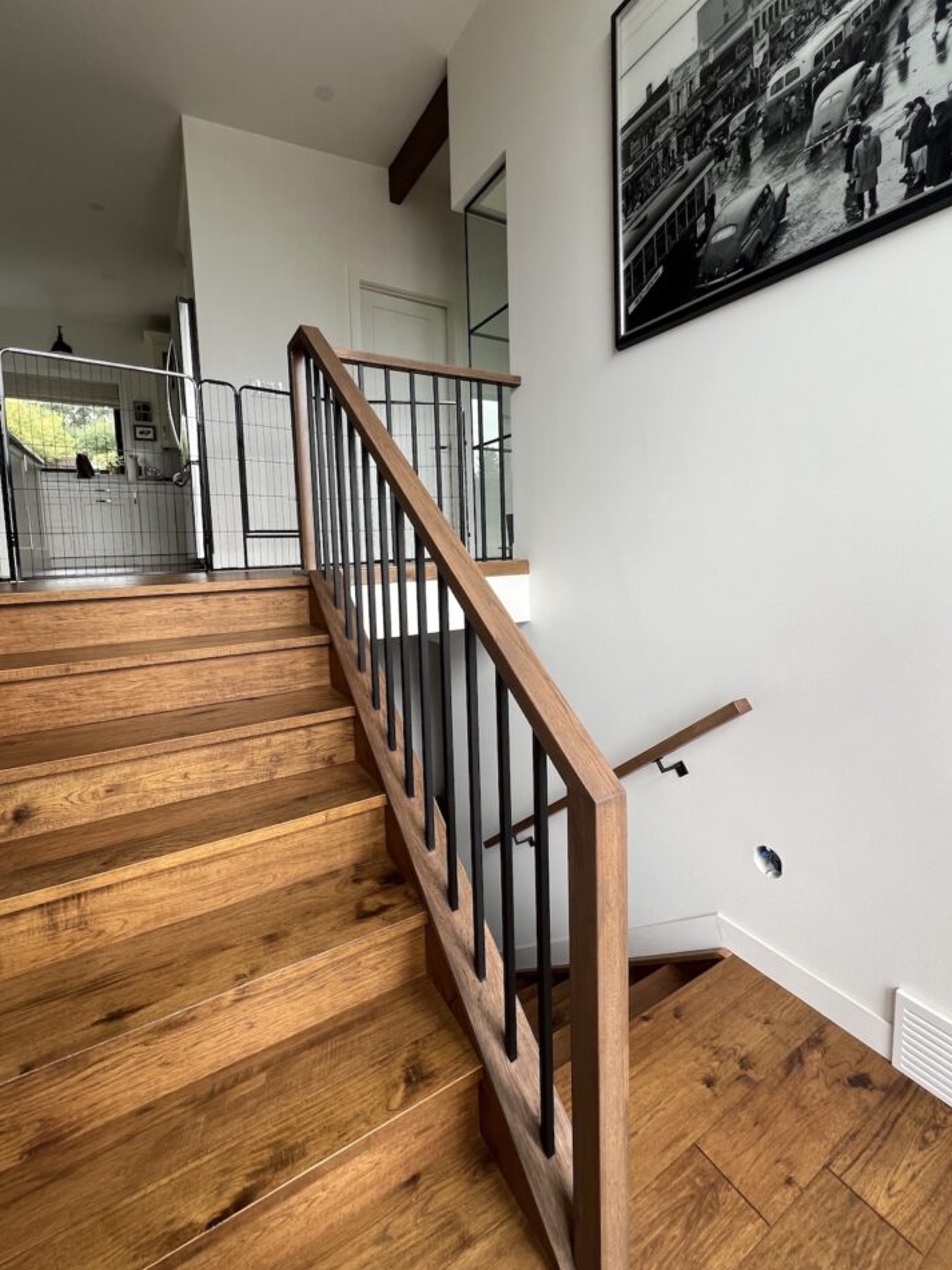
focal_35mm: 14
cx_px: 477
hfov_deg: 85.7
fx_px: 513
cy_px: 594
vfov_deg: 101.9
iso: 64
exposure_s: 1/99
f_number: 1.8
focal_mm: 1.57
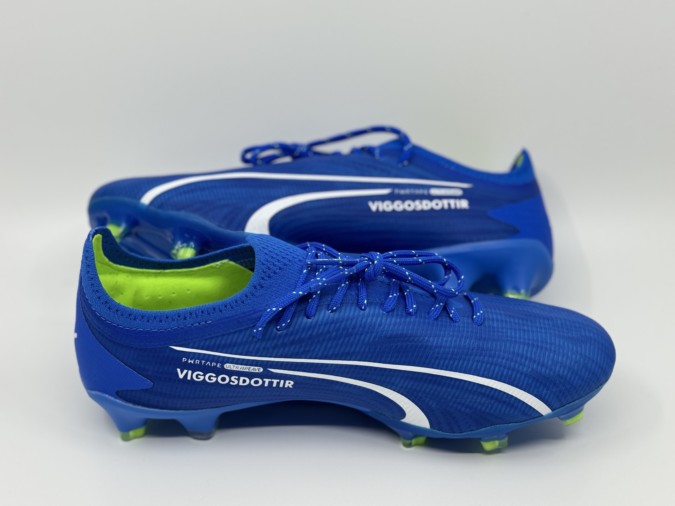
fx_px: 936
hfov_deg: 39.7
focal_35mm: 48
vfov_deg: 30.3
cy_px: 253
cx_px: 338
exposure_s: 1/572
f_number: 1.78
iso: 64
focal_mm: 6.86
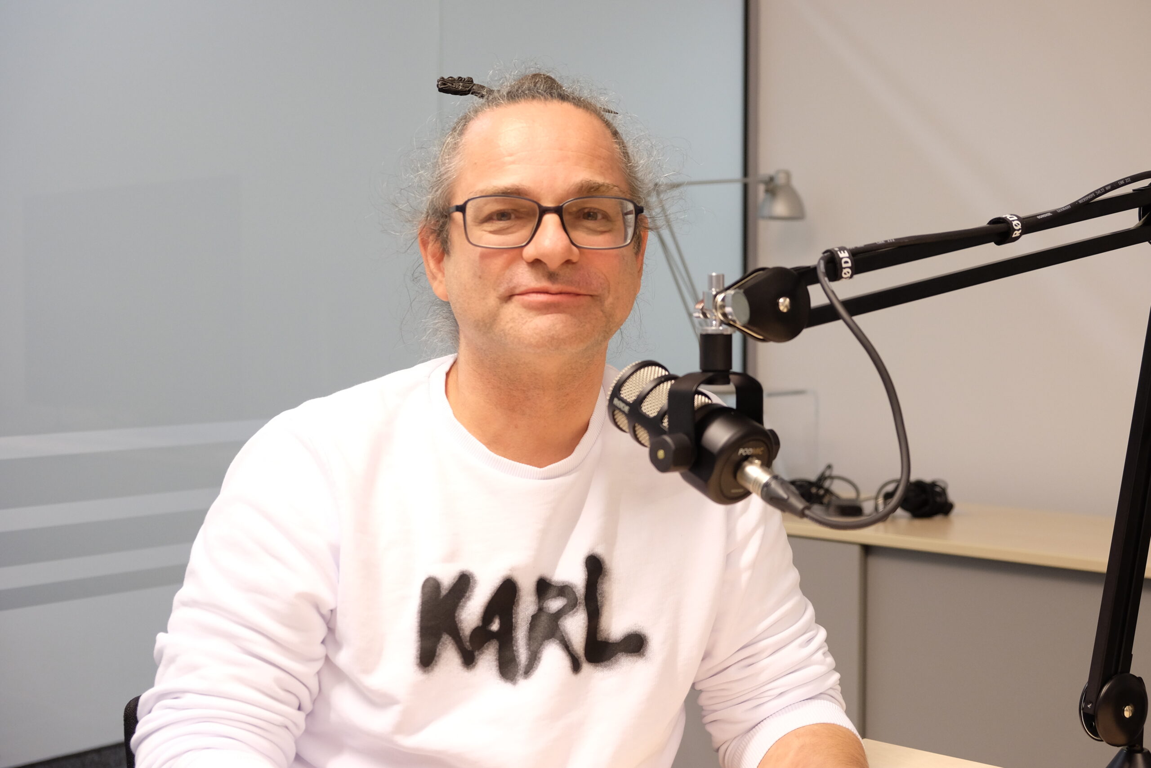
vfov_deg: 27.5
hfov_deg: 40.3
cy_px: 384
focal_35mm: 49
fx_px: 1567
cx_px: 576
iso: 800
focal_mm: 32.9
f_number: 3.6
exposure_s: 1/56
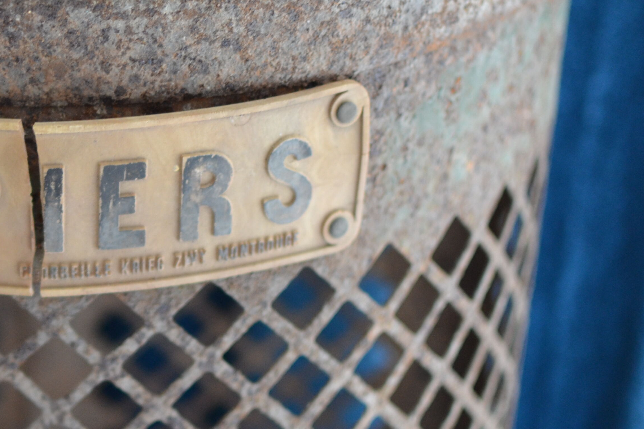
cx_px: -6
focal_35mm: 106
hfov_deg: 18.7
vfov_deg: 12.9
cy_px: 174
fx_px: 1896
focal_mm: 35
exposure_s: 1/60
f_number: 1.8
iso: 640
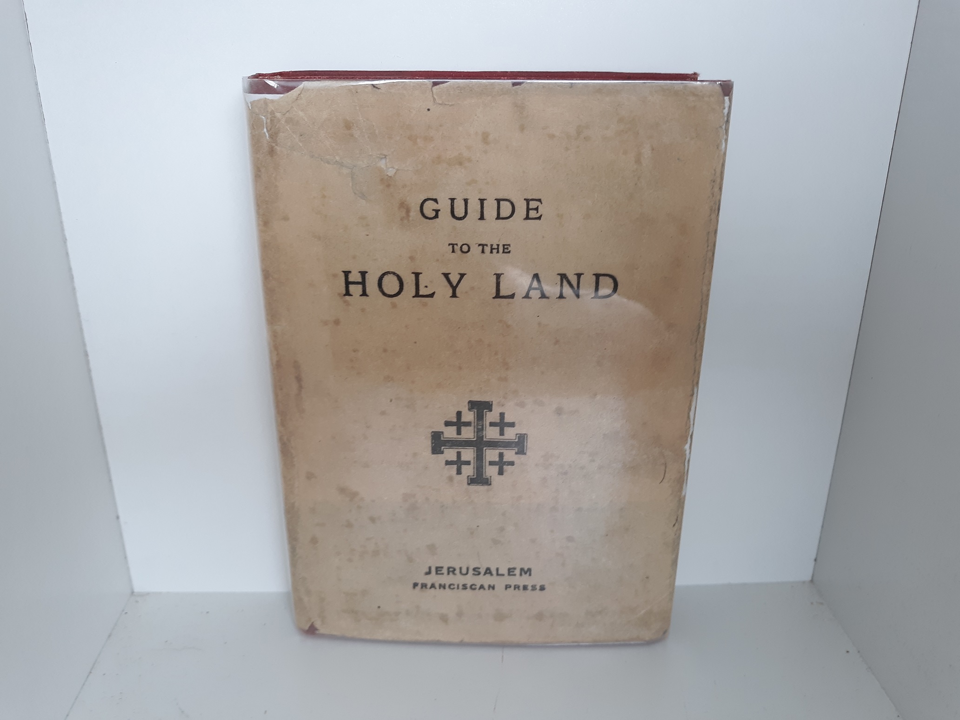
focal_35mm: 28
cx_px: 480
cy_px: 360
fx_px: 777
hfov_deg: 63.4
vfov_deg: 49.7
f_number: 1.7
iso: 50
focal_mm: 3.7
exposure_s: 1/50
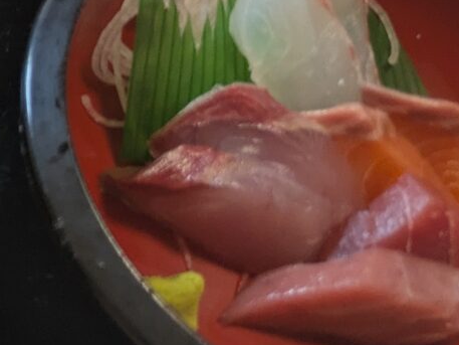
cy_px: 45
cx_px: -530
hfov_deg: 14.0
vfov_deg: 13.1
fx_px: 1485
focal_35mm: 112
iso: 205
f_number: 1.89
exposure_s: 1/50
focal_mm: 5.43
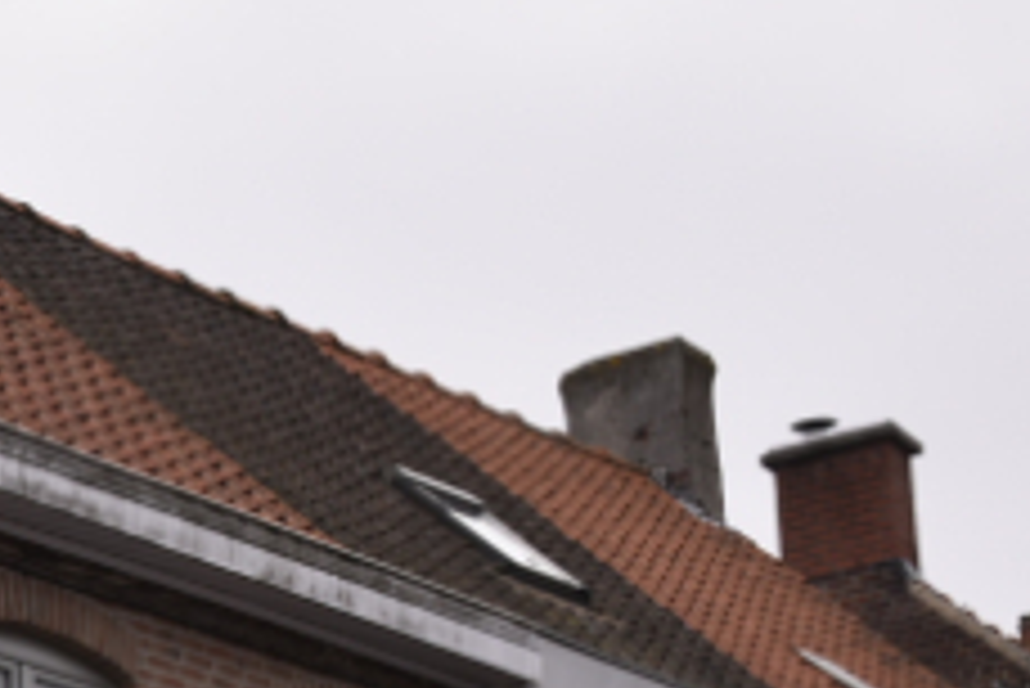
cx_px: -405
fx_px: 3893
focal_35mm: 136
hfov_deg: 14.3
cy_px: 1077
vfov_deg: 9.8
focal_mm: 26
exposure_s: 1/125
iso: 110
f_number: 5.6
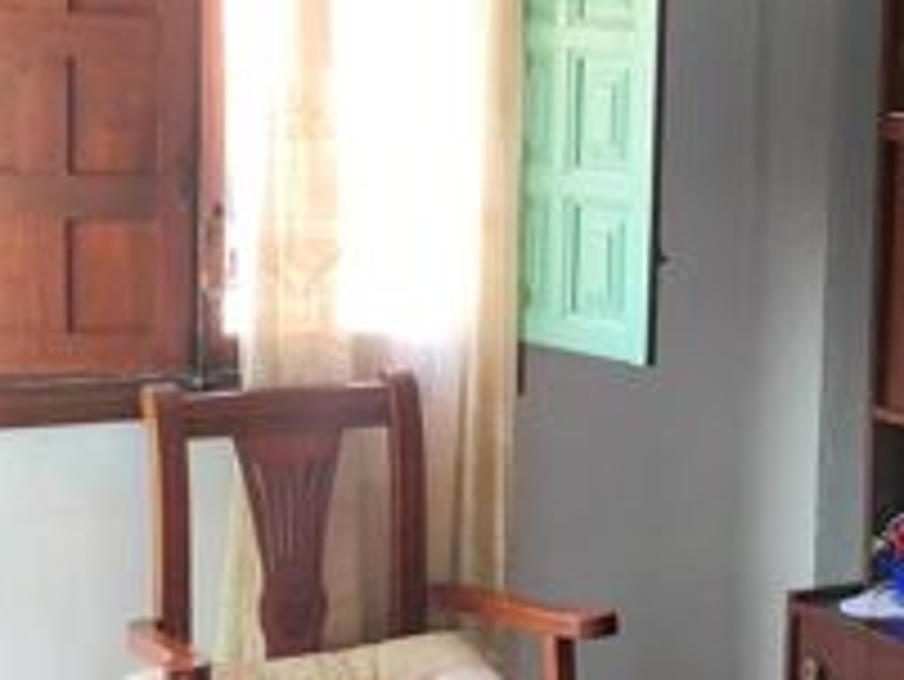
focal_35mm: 98
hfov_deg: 19.9
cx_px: 627
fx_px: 2561
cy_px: 320
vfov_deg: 15.1
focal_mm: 3.99
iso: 32
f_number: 1.8
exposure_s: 1/25
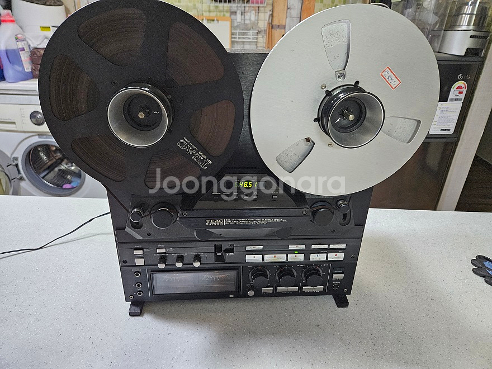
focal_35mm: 23
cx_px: 246
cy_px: 184
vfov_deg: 58.9
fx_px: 327
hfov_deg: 73.9
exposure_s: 1/120
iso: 640
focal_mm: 5.4
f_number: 1.8
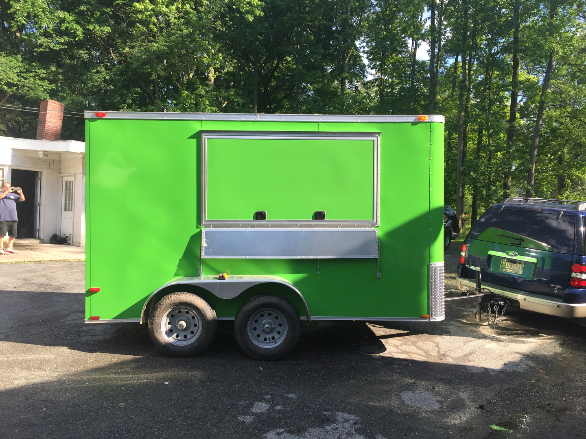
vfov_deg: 48.2
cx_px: 293
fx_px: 491
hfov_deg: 61.7
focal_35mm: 29
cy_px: 220
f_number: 2.2
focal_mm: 4.15
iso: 32
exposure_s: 1/494
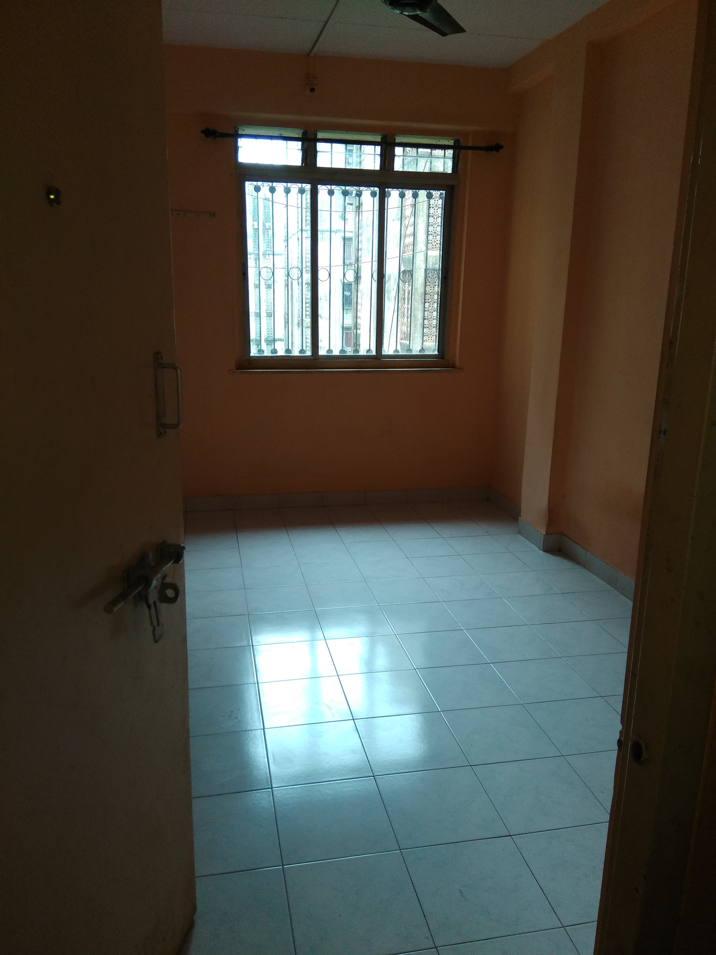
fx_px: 579
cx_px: 358
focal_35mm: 21
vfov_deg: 79.0
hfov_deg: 63.4
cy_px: 478
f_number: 2
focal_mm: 3.57
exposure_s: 1/100
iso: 200
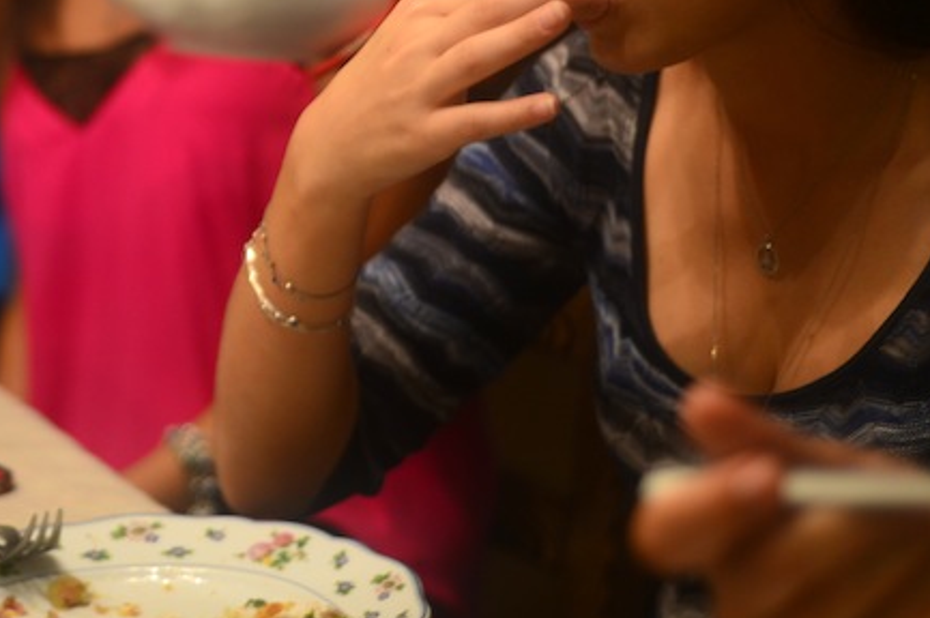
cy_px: 105
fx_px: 2685
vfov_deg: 13.1
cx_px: 131
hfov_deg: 19.4
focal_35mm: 104
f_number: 1.8
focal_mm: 50
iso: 400
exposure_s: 1/50
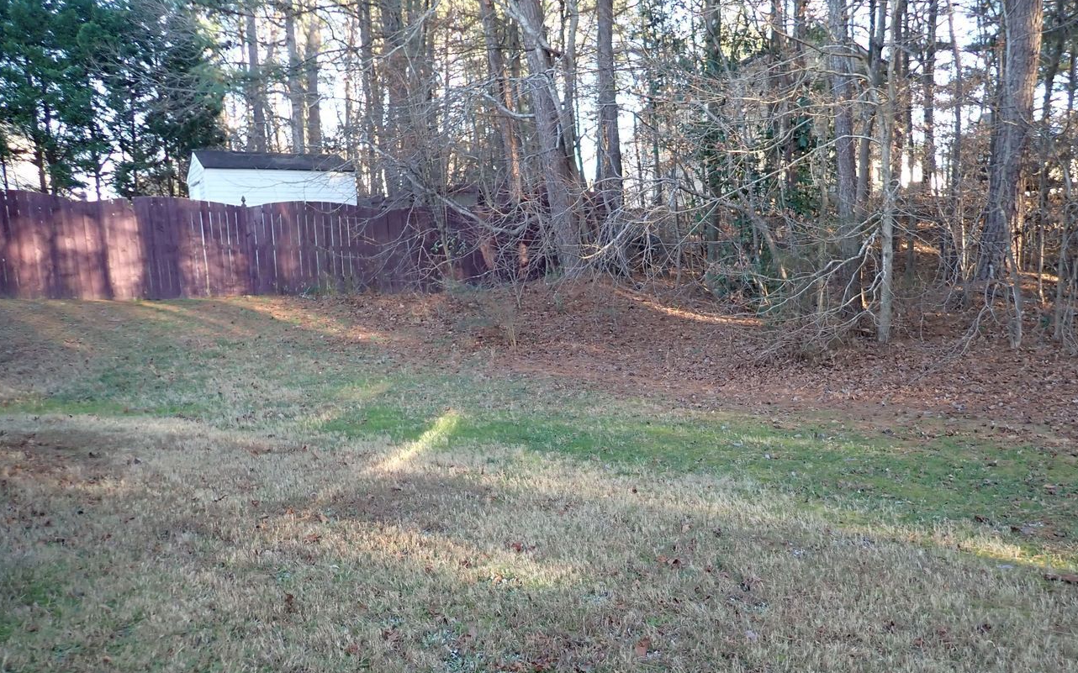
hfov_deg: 60.9
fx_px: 911
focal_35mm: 31
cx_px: 625
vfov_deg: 40.5
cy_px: 395
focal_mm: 4.5
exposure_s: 1/160
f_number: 2
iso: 200
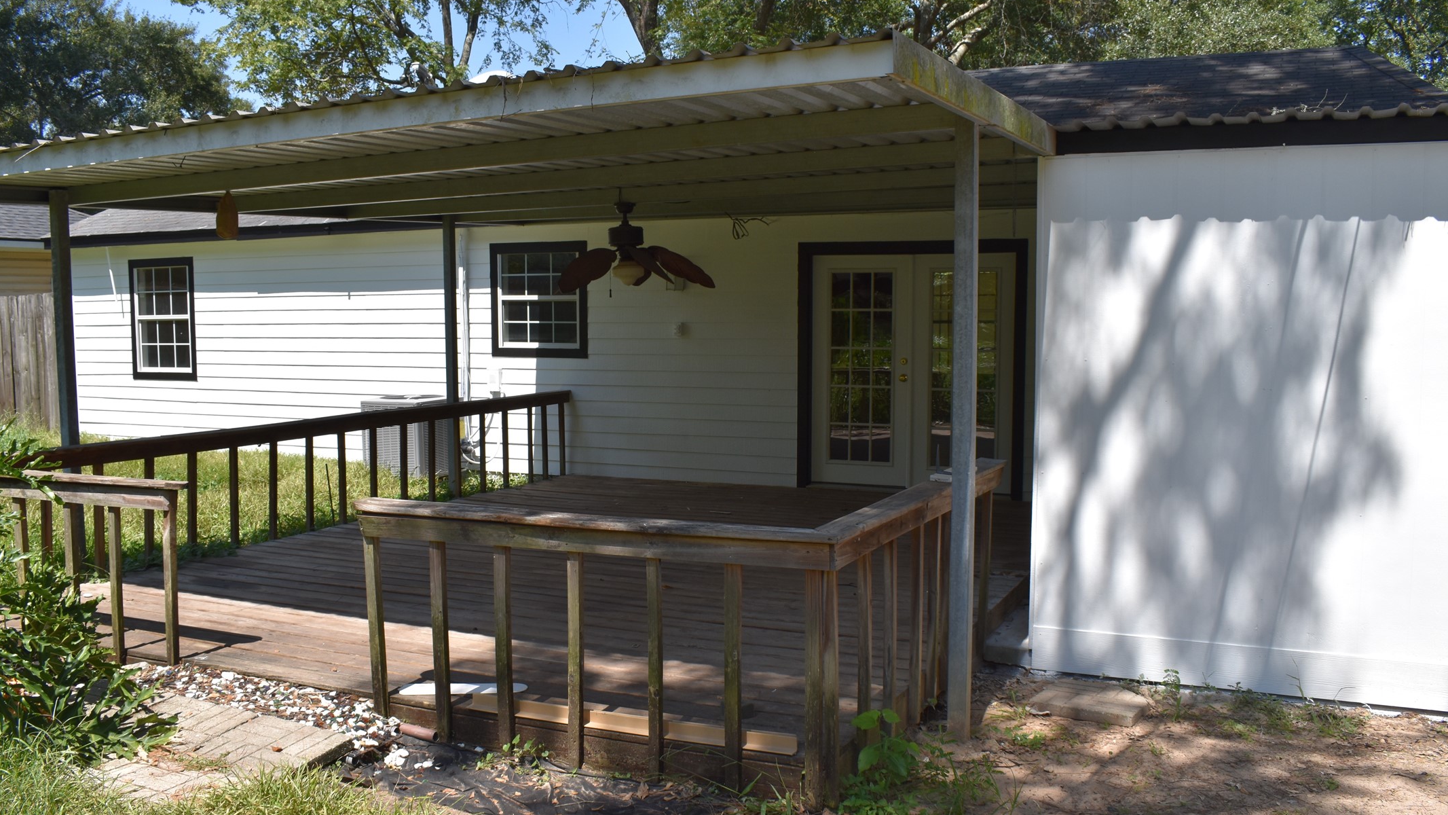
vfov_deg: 36.7
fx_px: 1229
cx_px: 712
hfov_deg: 61.0
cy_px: 439
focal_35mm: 32
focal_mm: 20
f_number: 9
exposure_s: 1/320
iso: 200
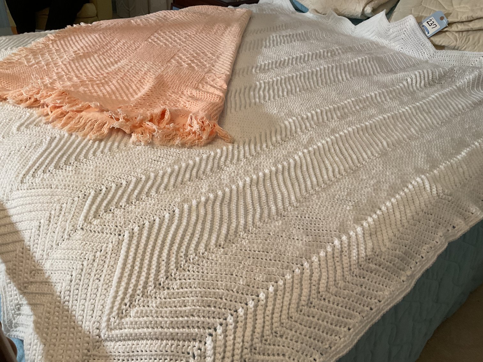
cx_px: 242
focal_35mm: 29
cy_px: 181
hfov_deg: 61.7
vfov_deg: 48.2
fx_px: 405
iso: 100
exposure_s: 1/60
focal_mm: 3
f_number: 1.8
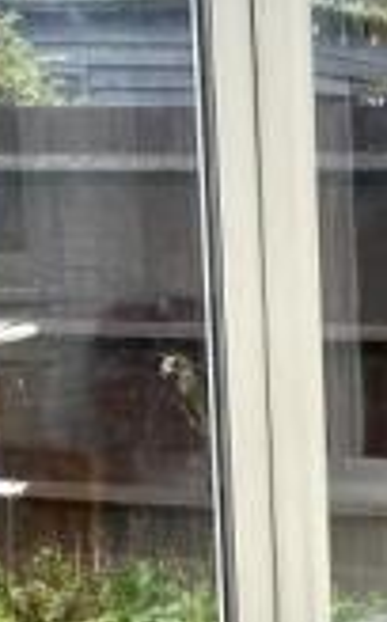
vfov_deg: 21.1
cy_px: 449
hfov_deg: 10.5
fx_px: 1660
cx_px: 1049
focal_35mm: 98
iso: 32
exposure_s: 1/283
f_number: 1.8
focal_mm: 4.25
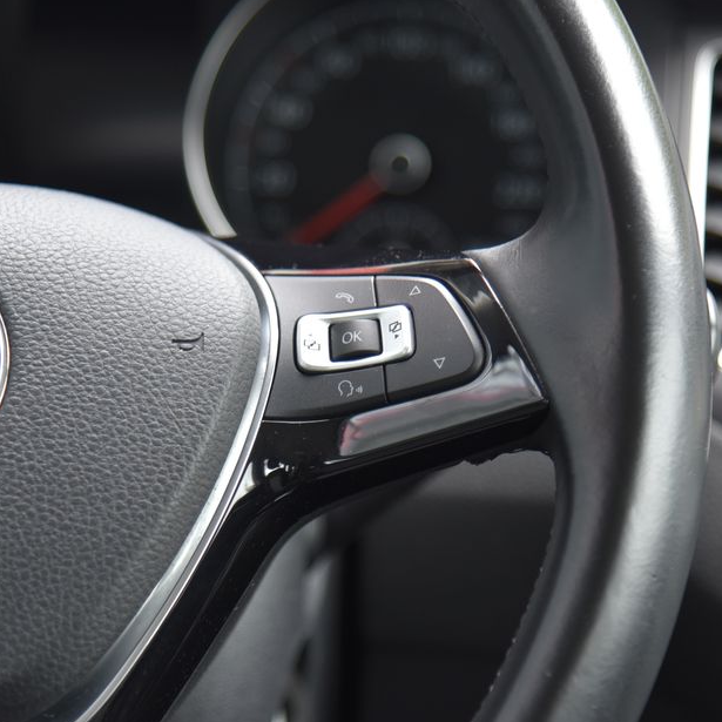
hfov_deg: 10.3
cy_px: 342
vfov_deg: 10.3
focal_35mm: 170
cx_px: 350
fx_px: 4012
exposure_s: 1/60
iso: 500
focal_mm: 120
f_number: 4
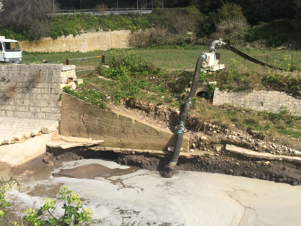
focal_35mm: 40
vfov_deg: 35.8
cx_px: 159
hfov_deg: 46.8
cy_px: 87
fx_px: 348
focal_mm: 4.15
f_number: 2.2
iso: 32
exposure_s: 1/2475
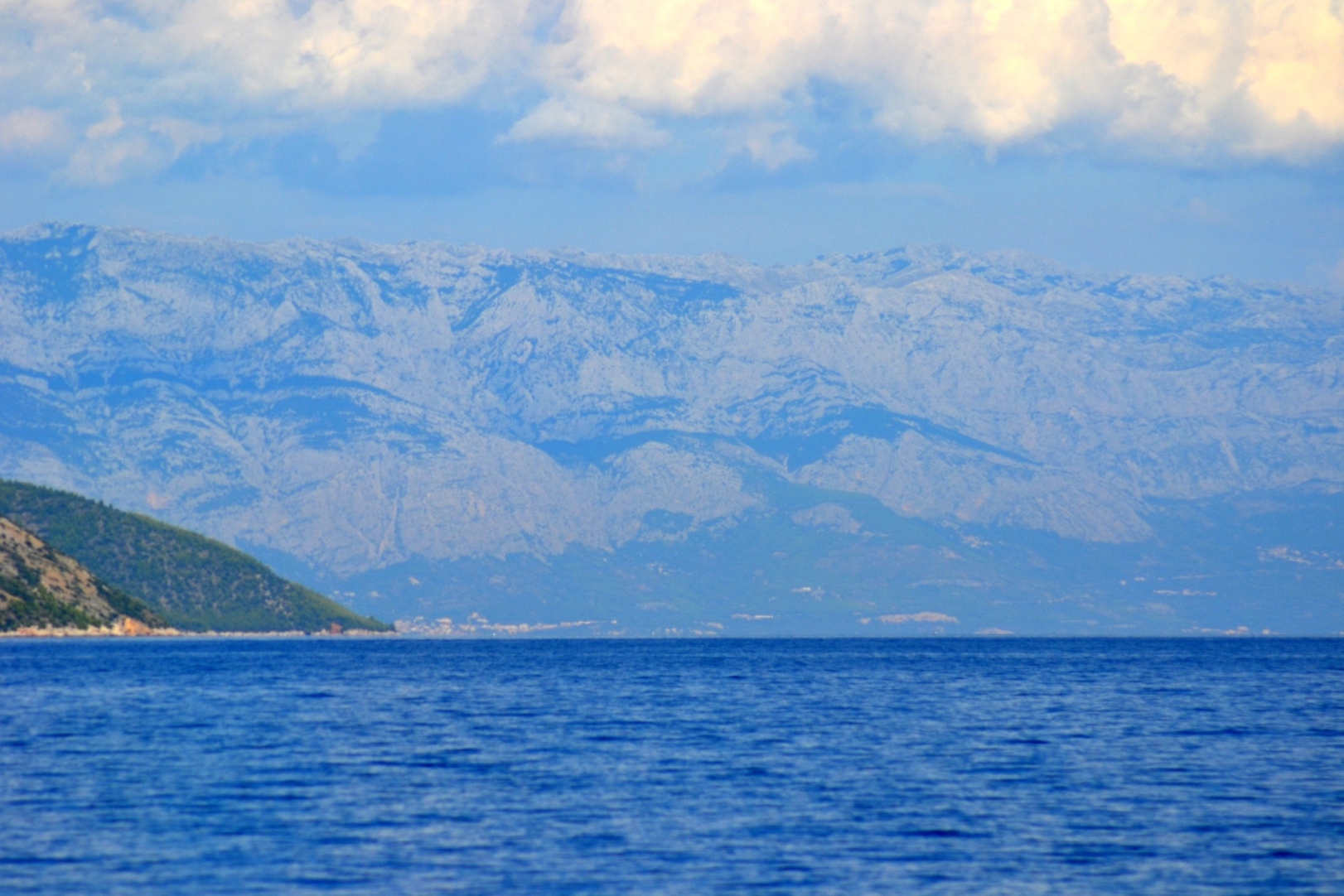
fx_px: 7561
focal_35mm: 202
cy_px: 448
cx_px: 672
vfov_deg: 6.8
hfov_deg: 10.2
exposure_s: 1/2000
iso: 250
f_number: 5.6
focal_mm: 135
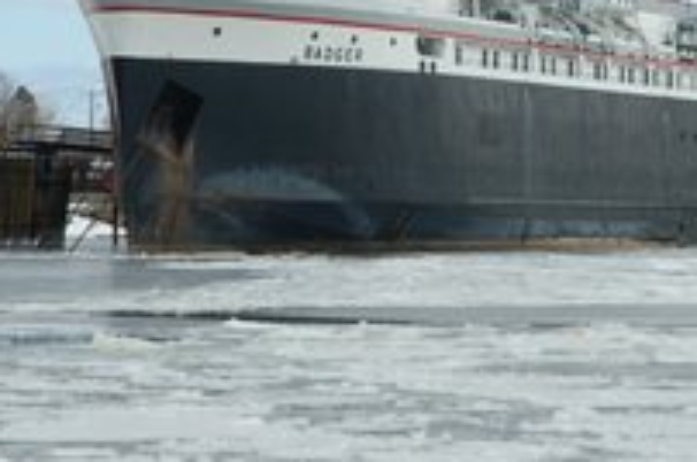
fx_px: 3557
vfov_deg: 7.4
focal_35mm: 184
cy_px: 124
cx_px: 507
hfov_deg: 11.2
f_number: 6.3
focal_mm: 62
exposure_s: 1/640
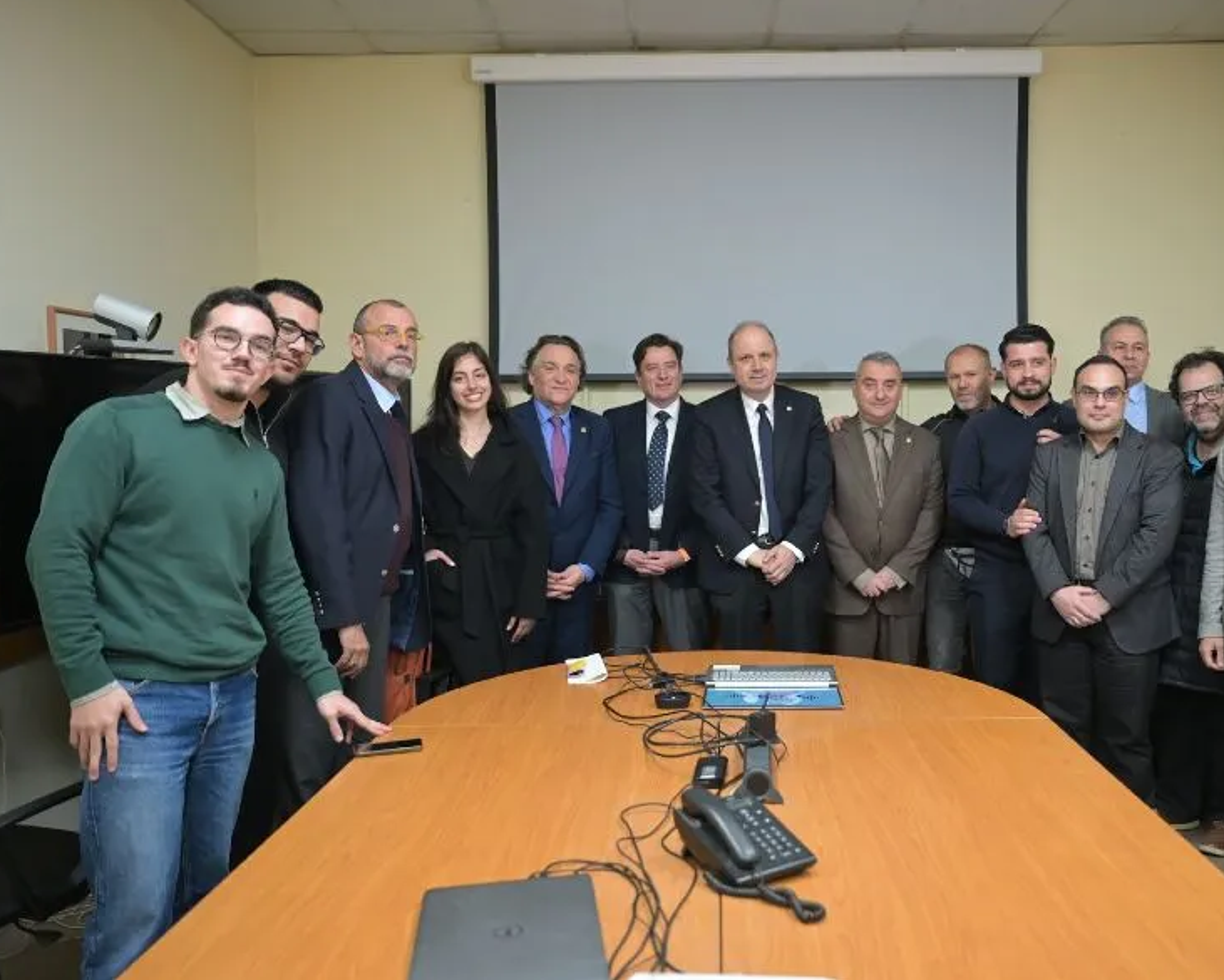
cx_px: 723
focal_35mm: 32
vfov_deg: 45.8
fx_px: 1159
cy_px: 483
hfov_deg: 55.3
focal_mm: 28
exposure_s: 1/161
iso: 2000
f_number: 2.8
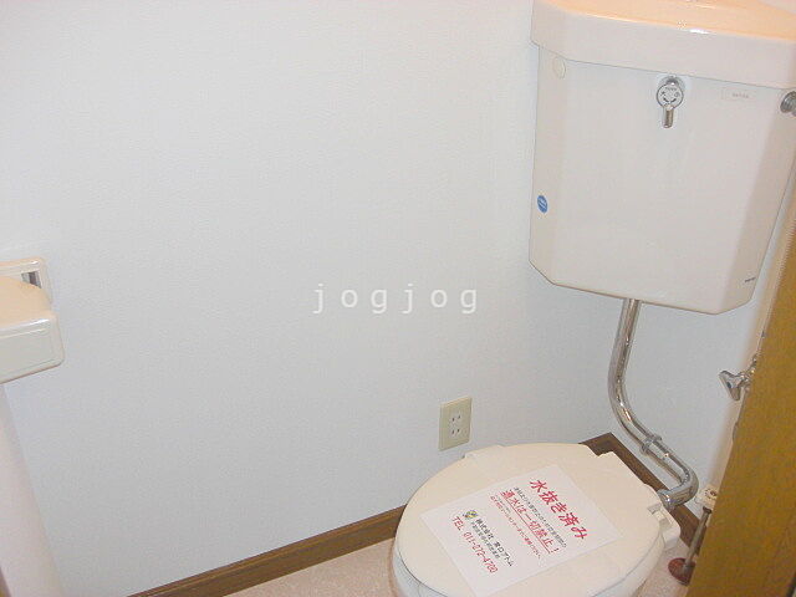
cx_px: 398
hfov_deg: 49.0
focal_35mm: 38
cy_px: 298
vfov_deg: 37.7
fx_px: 874
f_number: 2.8
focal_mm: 7.9
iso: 200
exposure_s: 1/60
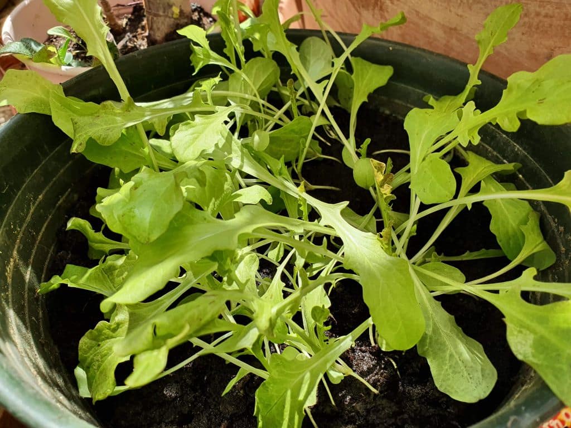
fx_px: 429
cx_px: 286
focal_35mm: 26
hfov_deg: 67.3
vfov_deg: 53.1
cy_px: 214
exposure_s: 1/728
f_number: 2.4
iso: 50
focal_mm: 4.32
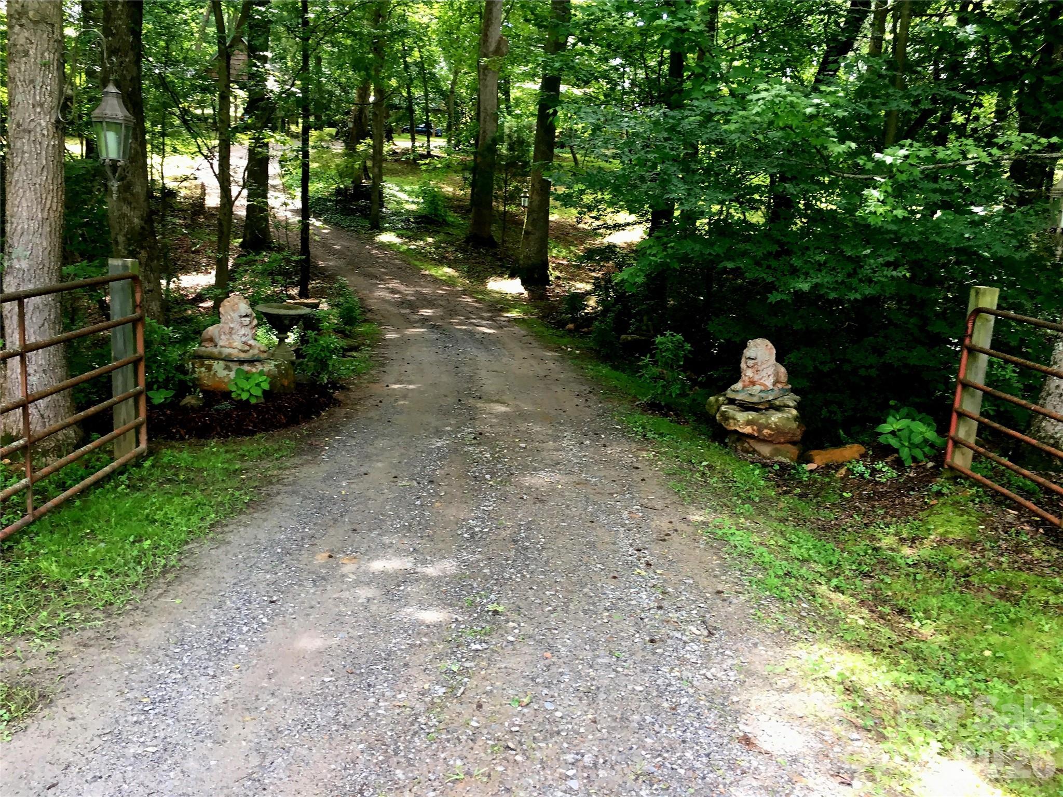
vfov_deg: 48.2
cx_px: 532
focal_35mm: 29
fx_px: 891
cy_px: 398
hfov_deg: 61.7
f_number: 2.2
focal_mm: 4.15
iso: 25
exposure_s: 1/30
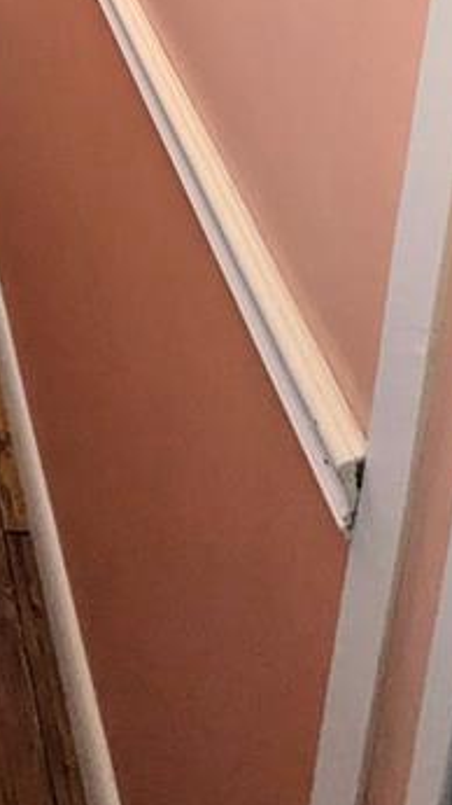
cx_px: -255
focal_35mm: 53
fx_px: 1130
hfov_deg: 19.3
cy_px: -408
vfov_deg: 27.2
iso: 59
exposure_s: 1/60
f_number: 2.2
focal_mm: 1.83
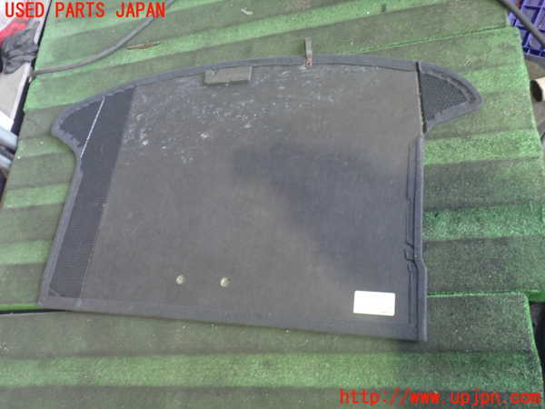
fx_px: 472
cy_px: 204
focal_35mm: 30
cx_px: 272
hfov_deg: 60.0
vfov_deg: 46.8
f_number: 2.3
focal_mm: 5.4
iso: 640
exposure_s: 1/30
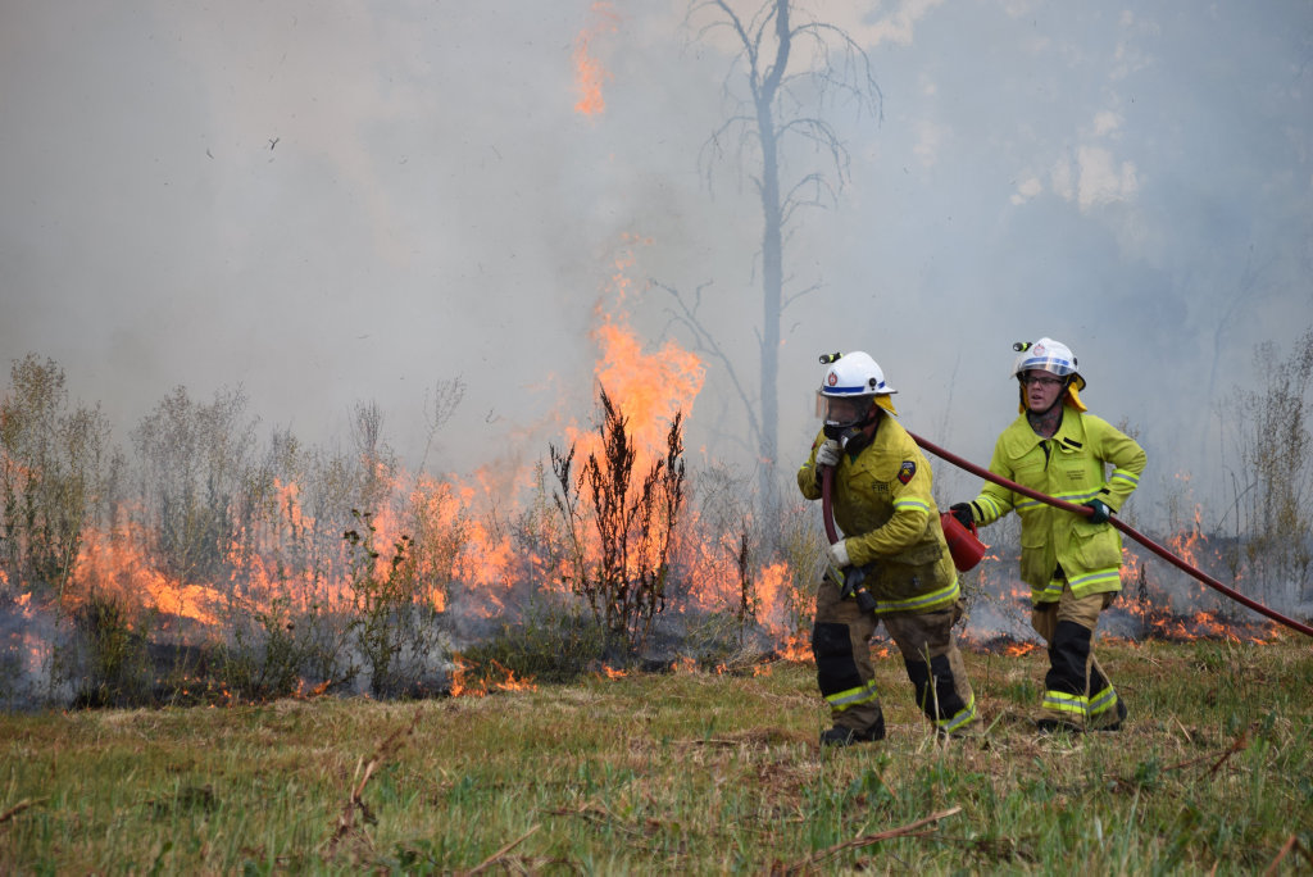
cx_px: 656
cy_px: 438
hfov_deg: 10.2
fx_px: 7389
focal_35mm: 202
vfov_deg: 6.8
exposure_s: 1/640
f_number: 6.3
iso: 200
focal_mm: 135
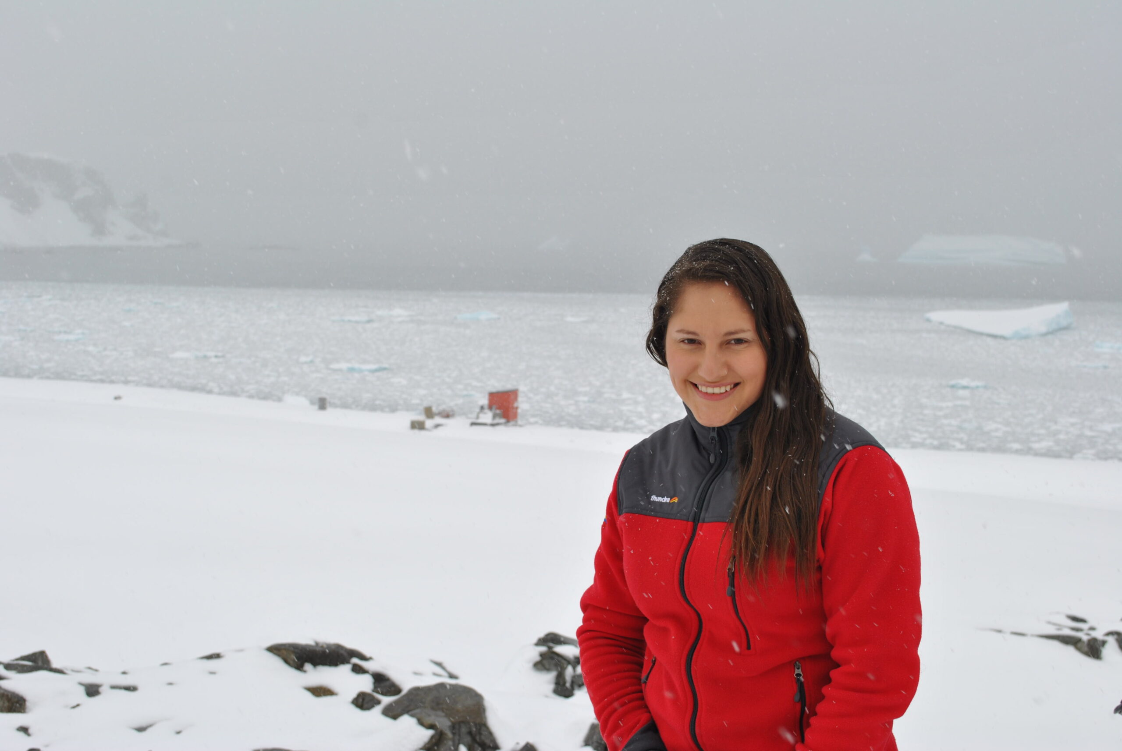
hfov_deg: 41.1
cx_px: 561
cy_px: 376
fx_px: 1498
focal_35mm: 48
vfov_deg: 28.2
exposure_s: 1/250
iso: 100
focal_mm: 32
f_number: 8
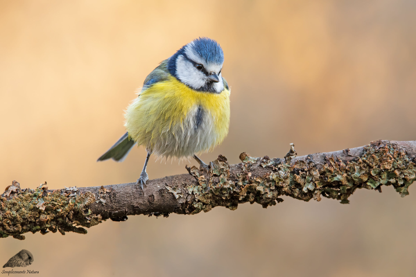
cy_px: 138
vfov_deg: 1.5
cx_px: 208
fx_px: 10399
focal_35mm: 900
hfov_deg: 2.3
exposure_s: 1/125
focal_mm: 600
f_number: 8
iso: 1000
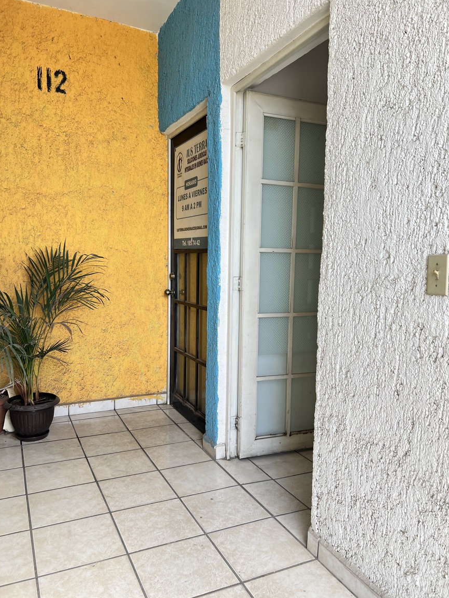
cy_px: 308
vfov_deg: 65.3
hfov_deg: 51.4
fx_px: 467
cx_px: 229
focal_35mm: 27
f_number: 1.5
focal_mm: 5.7
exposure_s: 1/121
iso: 40
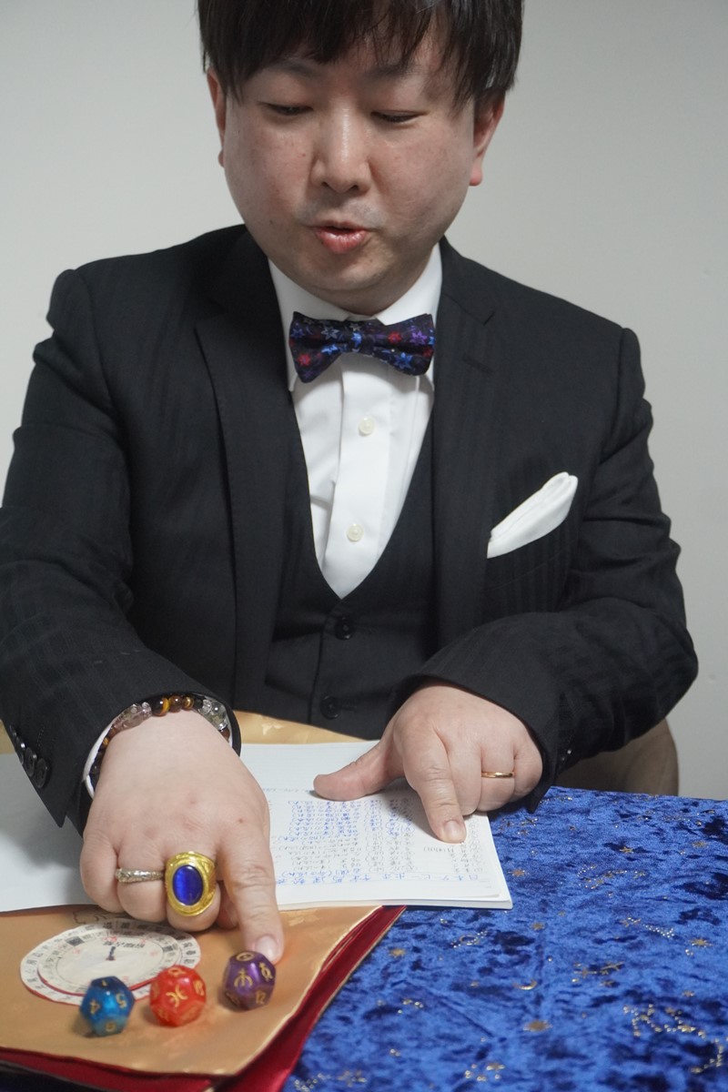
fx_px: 1274
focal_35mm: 42
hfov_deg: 31.9
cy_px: 546
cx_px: 364
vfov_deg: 46.4
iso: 2500
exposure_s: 1/160
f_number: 4.5
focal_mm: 28
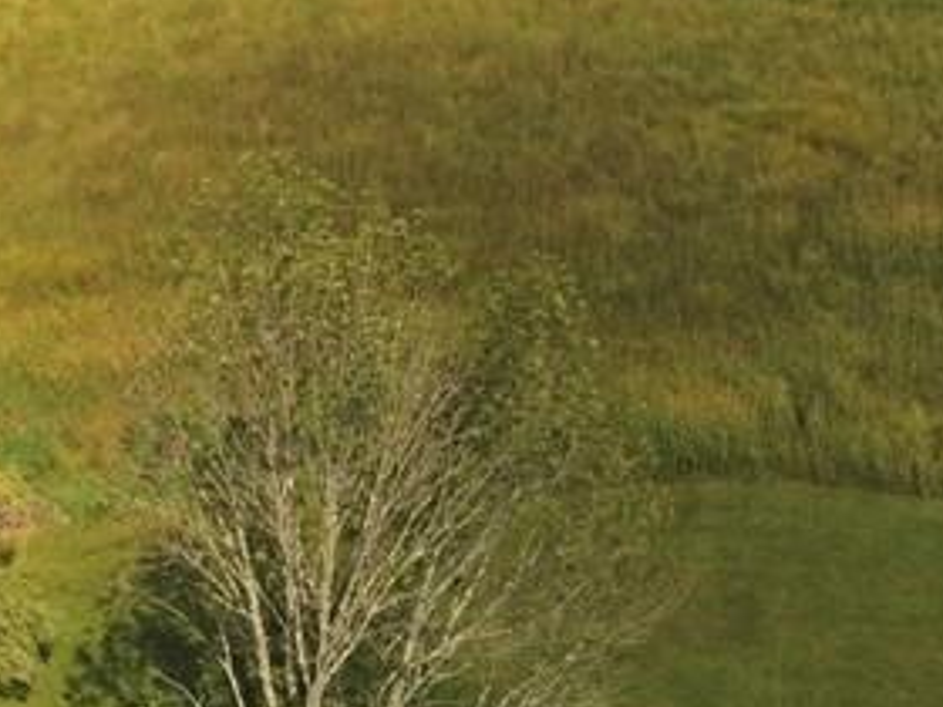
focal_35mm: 84
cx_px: 242
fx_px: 2288
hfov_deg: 23.1
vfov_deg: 17.5
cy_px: 232
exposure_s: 1/1923
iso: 140
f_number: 2.4
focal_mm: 4
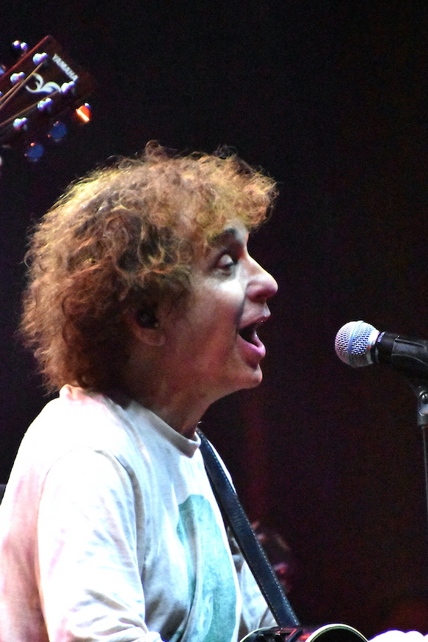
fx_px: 15663
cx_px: 210
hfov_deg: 1.6
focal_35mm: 878
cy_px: 439
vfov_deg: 2.3
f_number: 6.3
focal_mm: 400
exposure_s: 1/800
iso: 25600
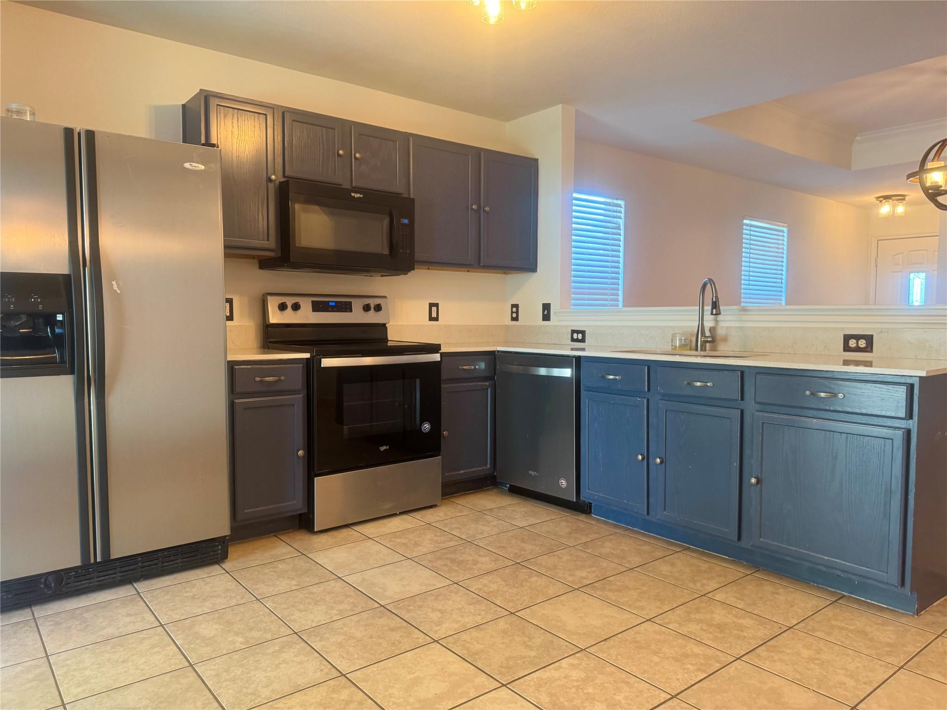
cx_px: 474
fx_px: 657
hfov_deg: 71.6
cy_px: 355
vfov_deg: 56.8
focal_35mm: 24
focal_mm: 6.76
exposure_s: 1/60
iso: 250
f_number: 1.78
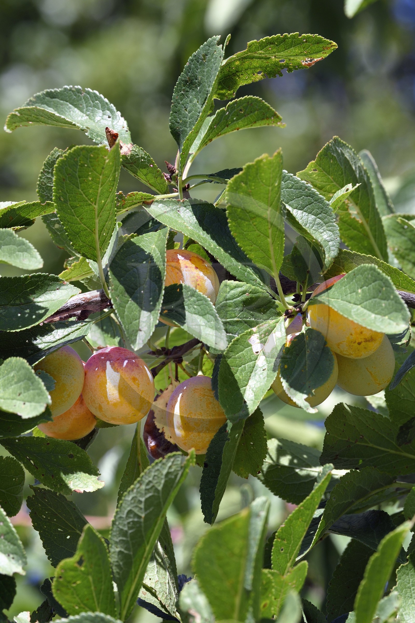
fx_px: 3288
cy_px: 312
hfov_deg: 7.2
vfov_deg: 10.8
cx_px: 208
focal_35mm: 190
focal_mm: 190
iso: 400
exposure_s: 1/160
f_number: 14
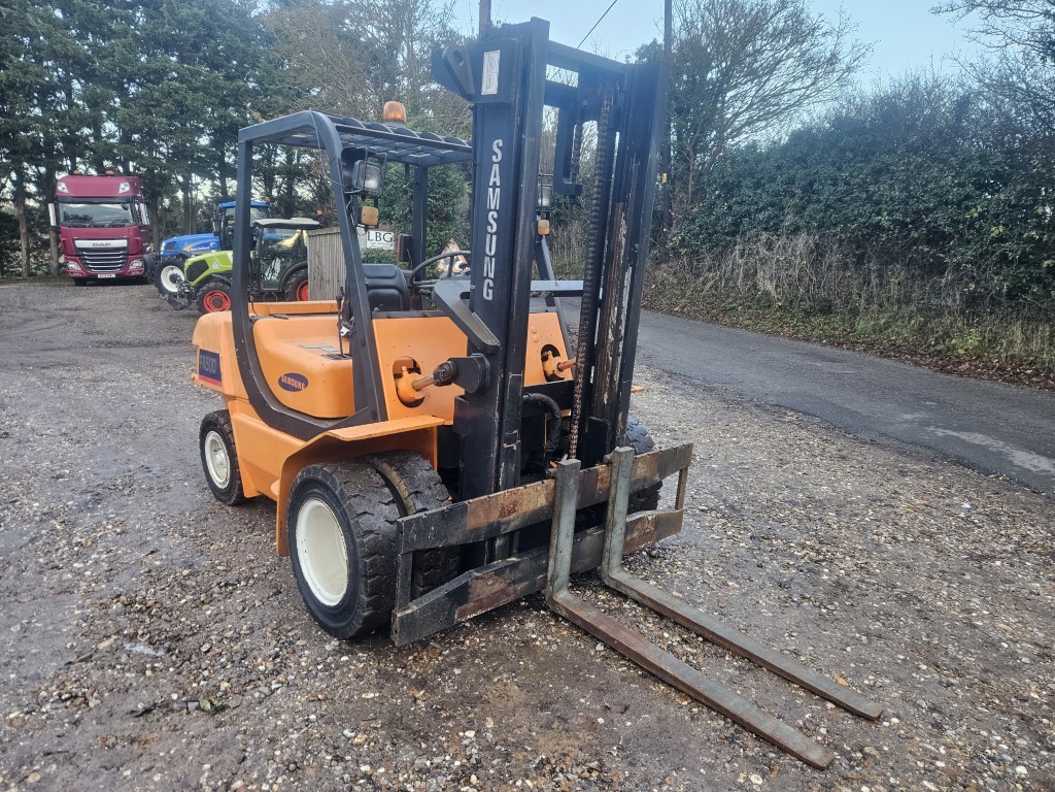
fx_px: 701
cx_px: 528
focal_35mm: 23
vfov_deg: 58.9
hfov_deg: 73.9
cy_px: 396
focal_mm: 5.4
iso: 160
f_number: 1.8
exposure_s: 1/100
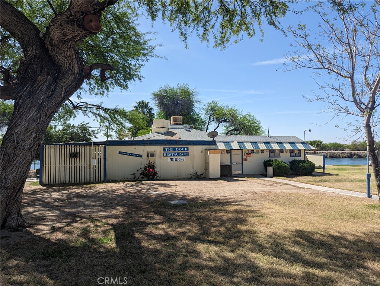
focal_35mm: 24
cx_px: 190
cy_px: 143
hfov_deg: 71.5
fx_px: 264
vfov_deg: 56.9
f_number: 1.85
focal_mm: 6.81
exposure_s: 1/2096
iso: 42
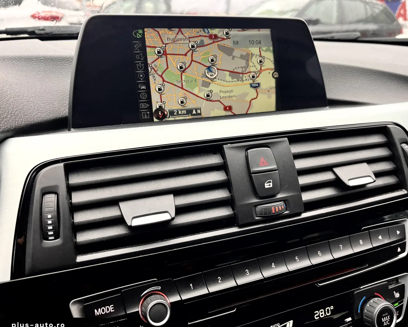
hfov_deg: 62.2
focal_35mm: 28
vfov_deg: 51.5
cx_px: 214
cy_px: 164
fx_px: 338
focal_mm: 5.1
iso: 100
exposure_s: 1/106
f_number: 1.6
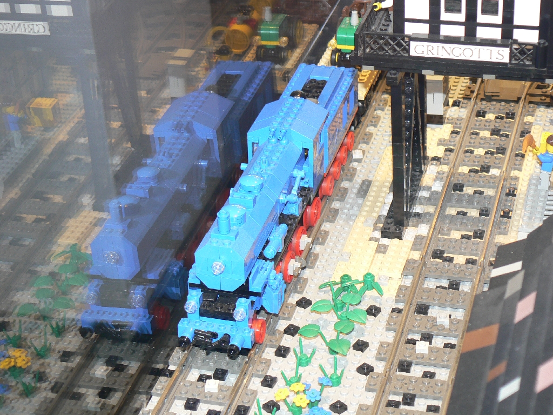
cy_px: 208
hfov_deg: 23.3
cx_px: 276
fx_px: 1342
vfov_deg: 17.6
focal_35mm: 84
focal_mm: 14
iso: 100
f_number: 3.2
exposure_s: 1/30
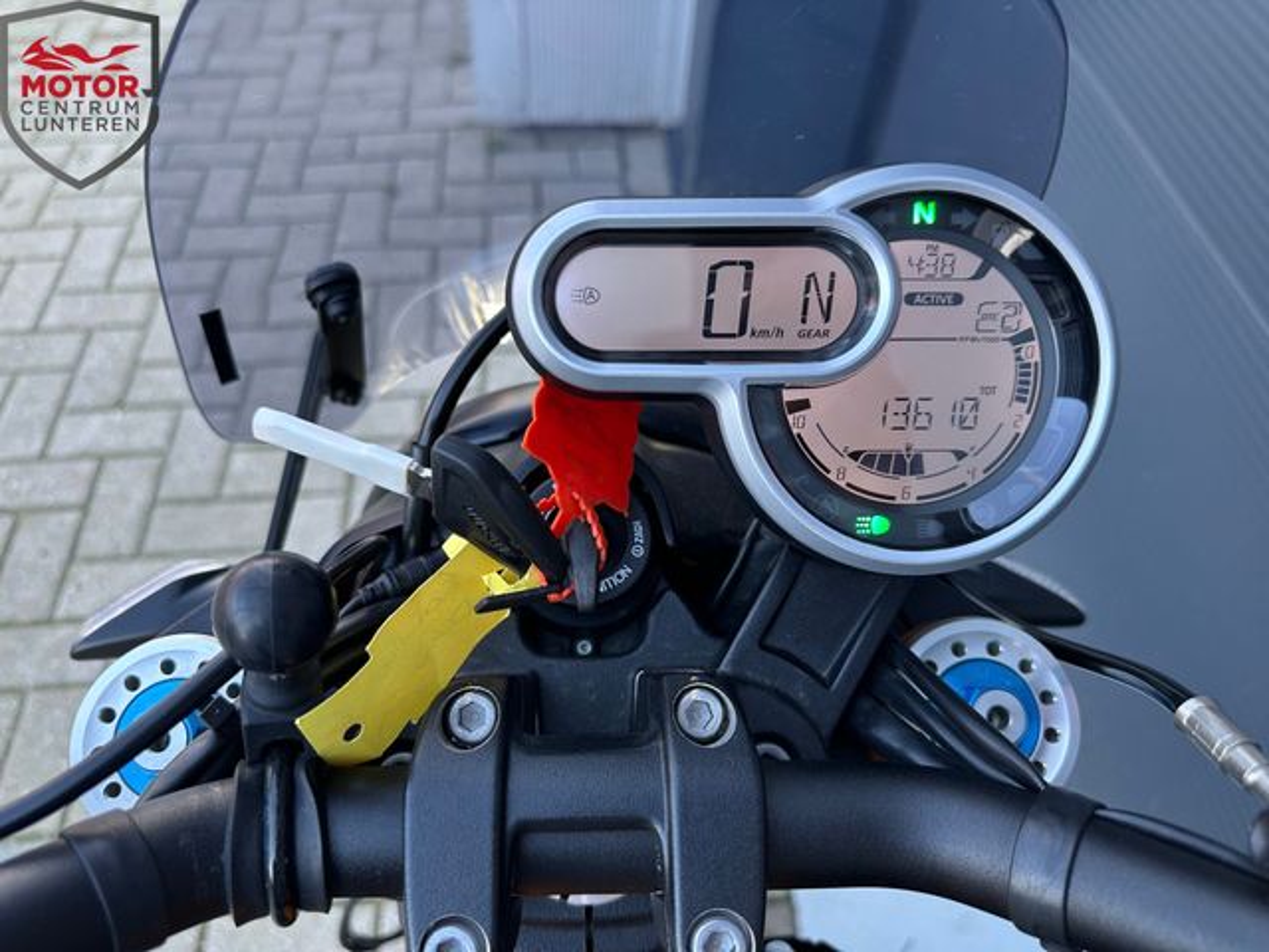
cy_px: 476
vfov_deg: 56.8
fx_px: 880
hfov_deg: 71.6
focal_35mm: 24
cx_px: 634
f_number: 1.78
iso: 100
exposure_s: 1/121
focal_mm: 6.86
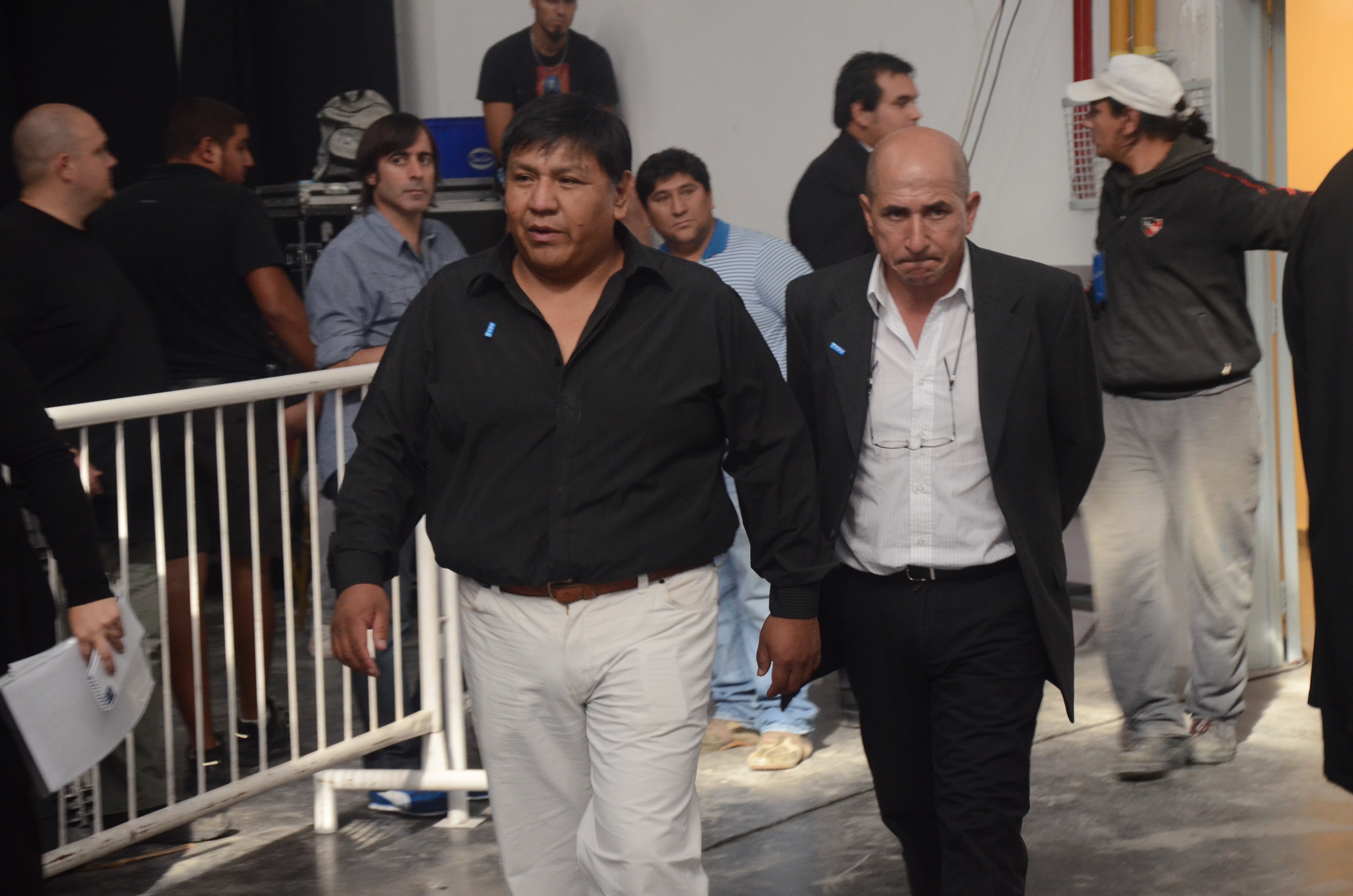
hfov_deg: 22.0
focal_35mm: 93
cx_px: 676
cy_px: 448
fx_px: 3488
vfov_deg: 14.6
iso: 1800
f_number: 5.6
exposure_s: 1/60
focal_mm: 62
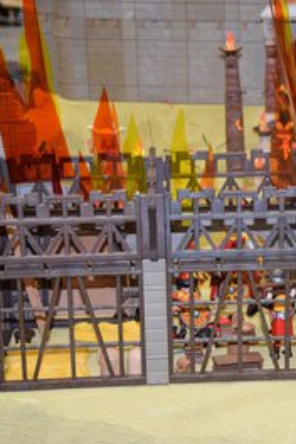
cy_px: 223
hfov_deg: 14.9
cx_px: 237
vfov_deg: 22.4
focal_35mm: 91
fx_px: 1122
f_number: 4.5
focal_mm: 40
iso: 1000
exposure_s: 1/60
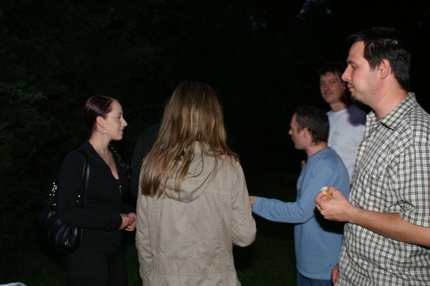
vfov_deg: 36.8
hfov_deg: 53.2
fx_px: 430
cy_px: 143
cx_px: 215
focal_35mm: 36
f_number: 2.8
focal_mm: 24
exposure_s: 1/60
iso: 400
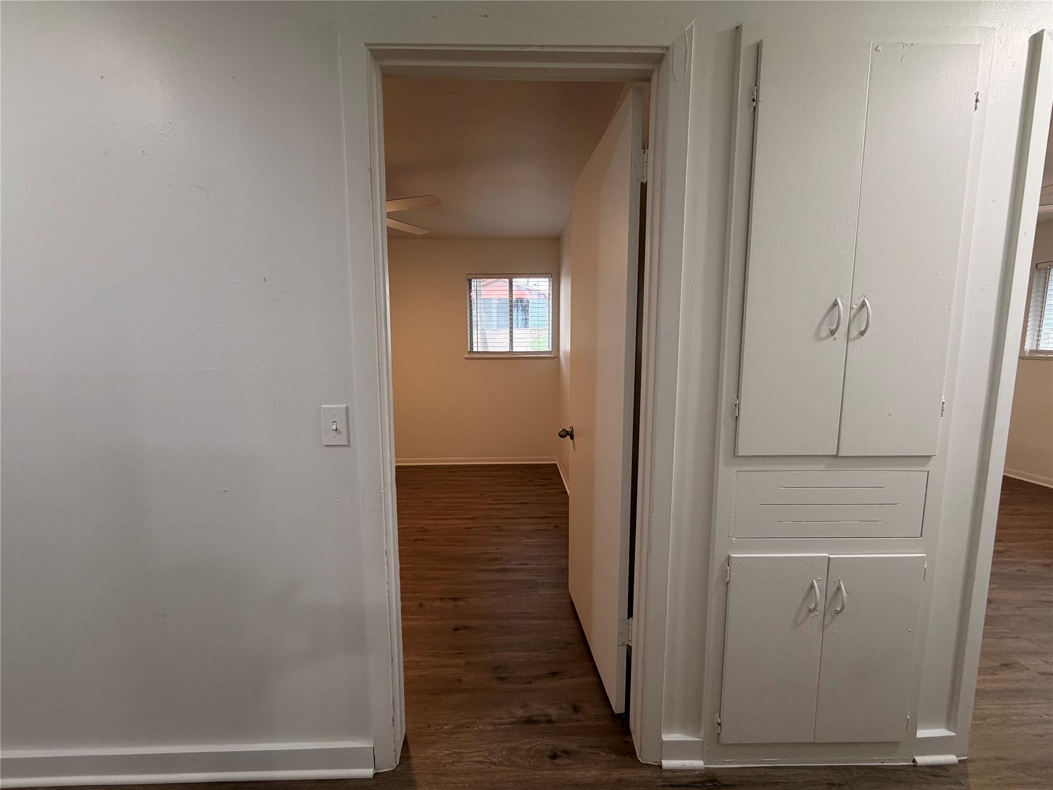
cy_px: 395
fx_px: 426
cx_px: 526
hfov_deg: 102.1
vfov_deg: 85.7
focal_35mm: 14
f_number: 2.2
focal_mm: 2.22
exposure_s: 1/60
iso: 160
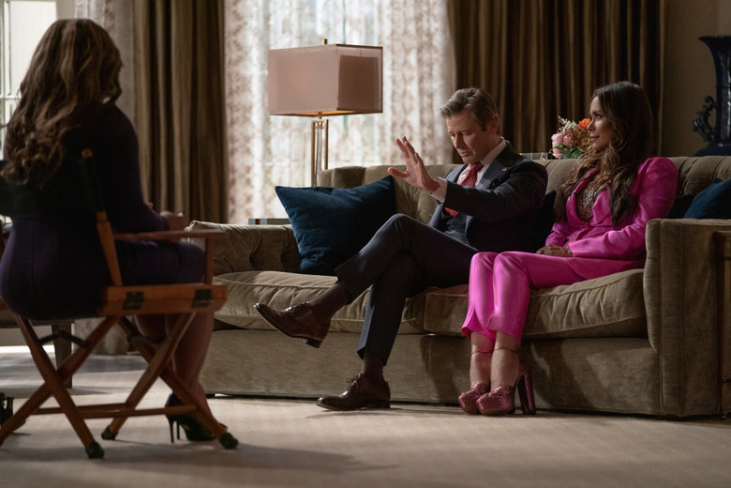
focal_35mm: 127
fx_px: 2579
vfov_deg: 10.8
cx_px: 366
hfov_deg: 16.1
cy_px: 244
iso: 4000
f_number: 2.8
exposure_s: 1/160
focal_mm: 127
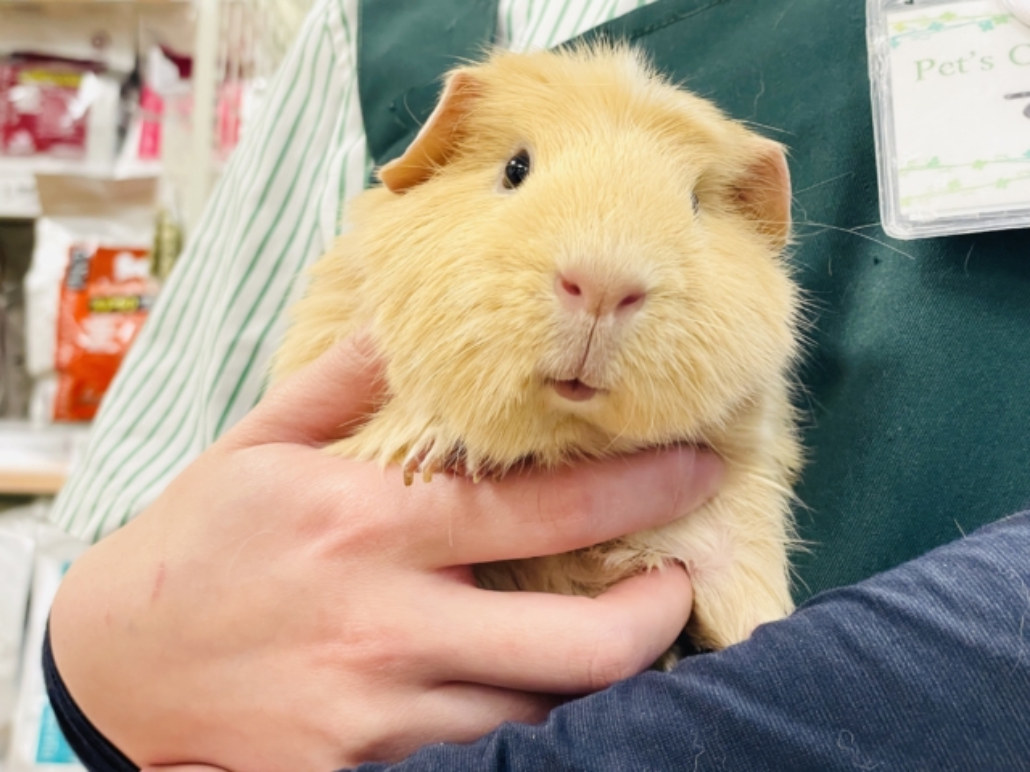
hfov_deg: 36.8
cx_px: 515
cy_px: 386
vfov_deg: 28.0
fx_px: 1547
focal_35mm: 52
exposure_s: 1/100
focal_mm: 6
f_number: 2
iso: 160
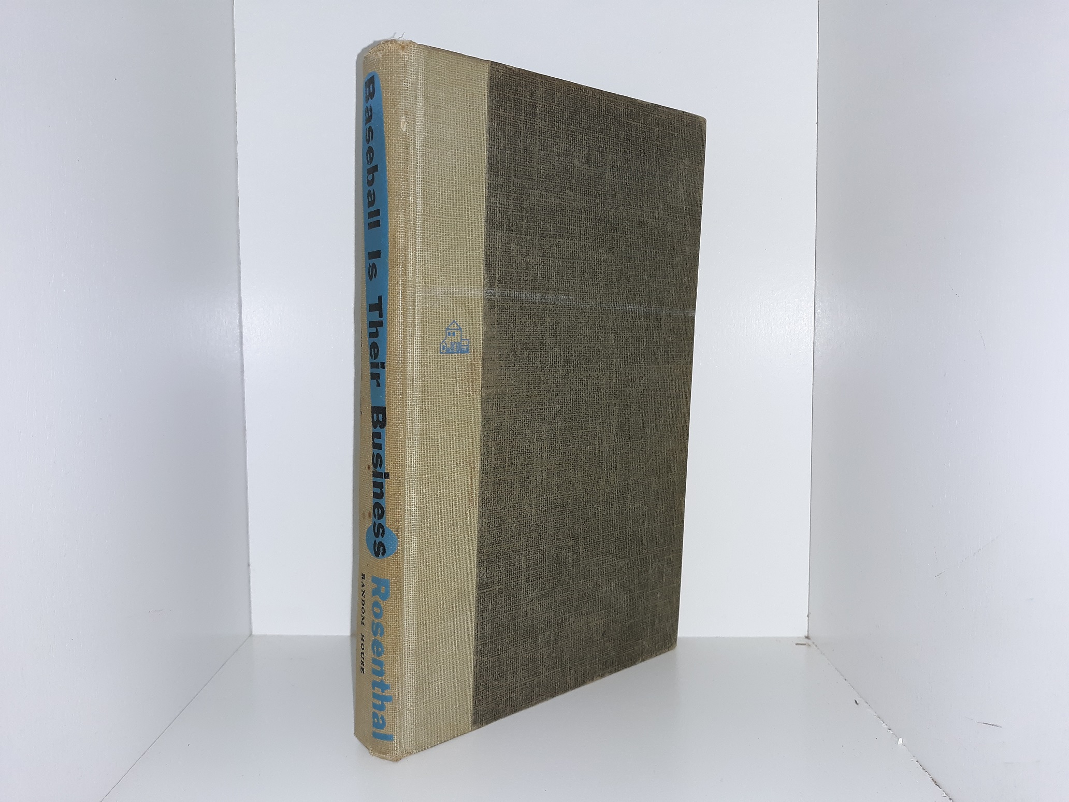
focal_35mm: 28
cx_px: 534
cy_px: 401
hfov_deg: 63.4
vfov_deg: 49.7
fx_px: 865
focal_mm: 3.7
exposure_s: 1/120
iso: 50
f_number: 1.7
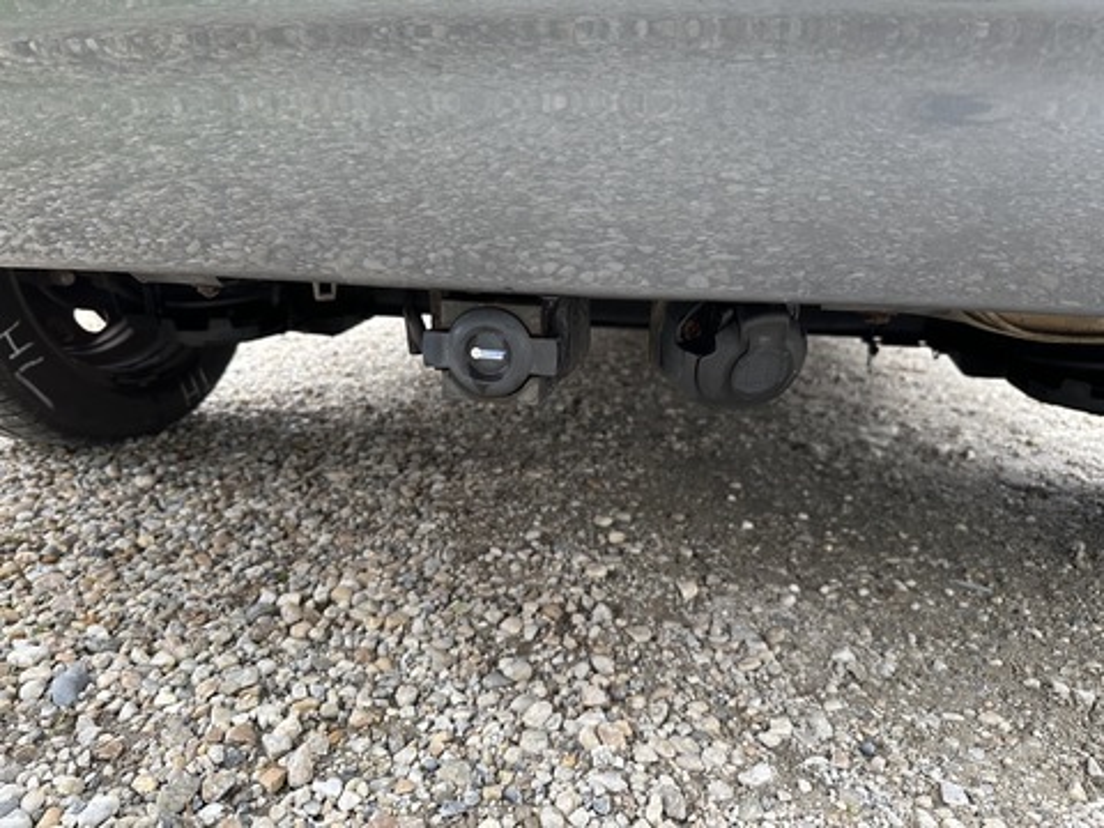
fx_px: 765
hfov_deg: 71.6
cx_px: 552
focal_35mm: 24
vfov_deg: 56.8
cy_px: 414
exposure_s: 1/121
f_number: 1.78
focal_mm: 6.86
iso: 200
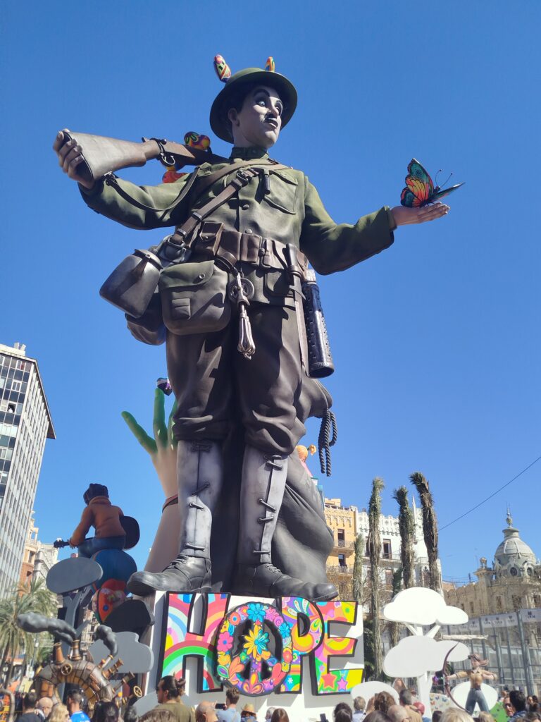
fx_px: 604
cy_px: 361
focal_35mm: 29
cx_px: 270
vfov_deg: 61.7
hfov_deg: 48.2
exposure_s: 1/1197
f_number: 1.7
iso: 50
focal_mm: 5.31
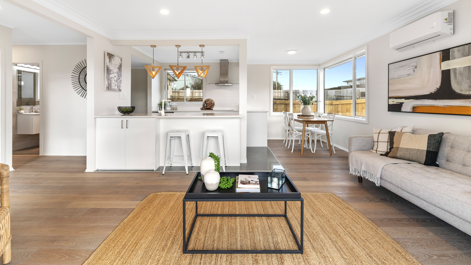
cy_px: 108
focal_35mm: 16
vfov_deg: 66.6
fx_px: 199
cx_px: 235
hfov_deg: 99.5
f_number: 7.1
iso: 640
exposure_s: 1/125
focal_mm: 14.9
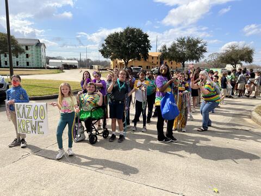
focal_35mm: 26
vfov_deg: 53.1
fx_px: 196
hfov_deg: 67.3
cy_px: 98
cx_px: 130
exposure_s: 1/4274
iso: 50
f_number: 1.5
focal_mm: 5.7
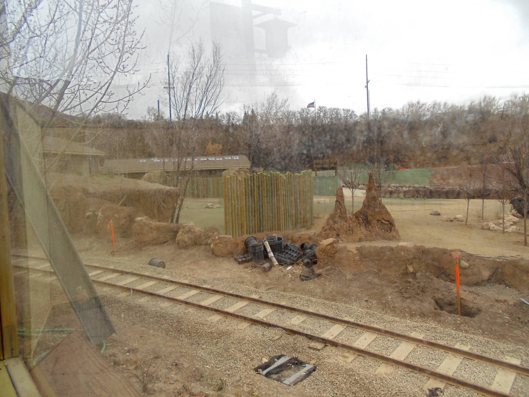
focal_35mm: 26
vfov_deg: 53.1
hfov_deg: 67.3
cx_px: 264
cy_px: 198
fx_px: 397
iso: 80
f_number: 3.5
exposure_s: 1/125
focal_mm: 4.6
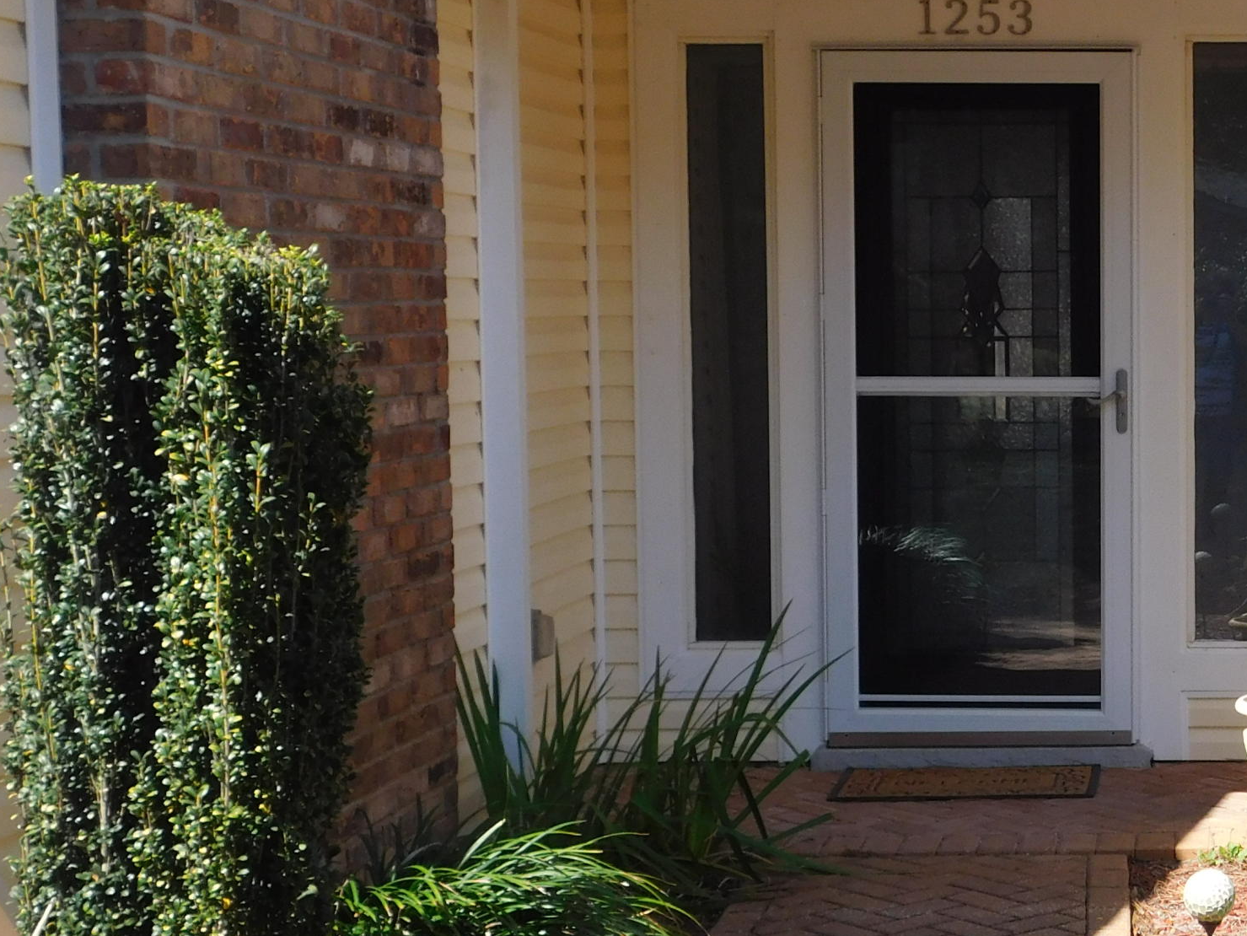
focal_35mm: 73
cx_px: 1214
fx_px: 2630
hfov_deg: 25.5
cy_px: 507
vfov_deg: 20.2
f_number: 3.5
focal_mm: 6.3
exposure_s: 1/640
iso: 125
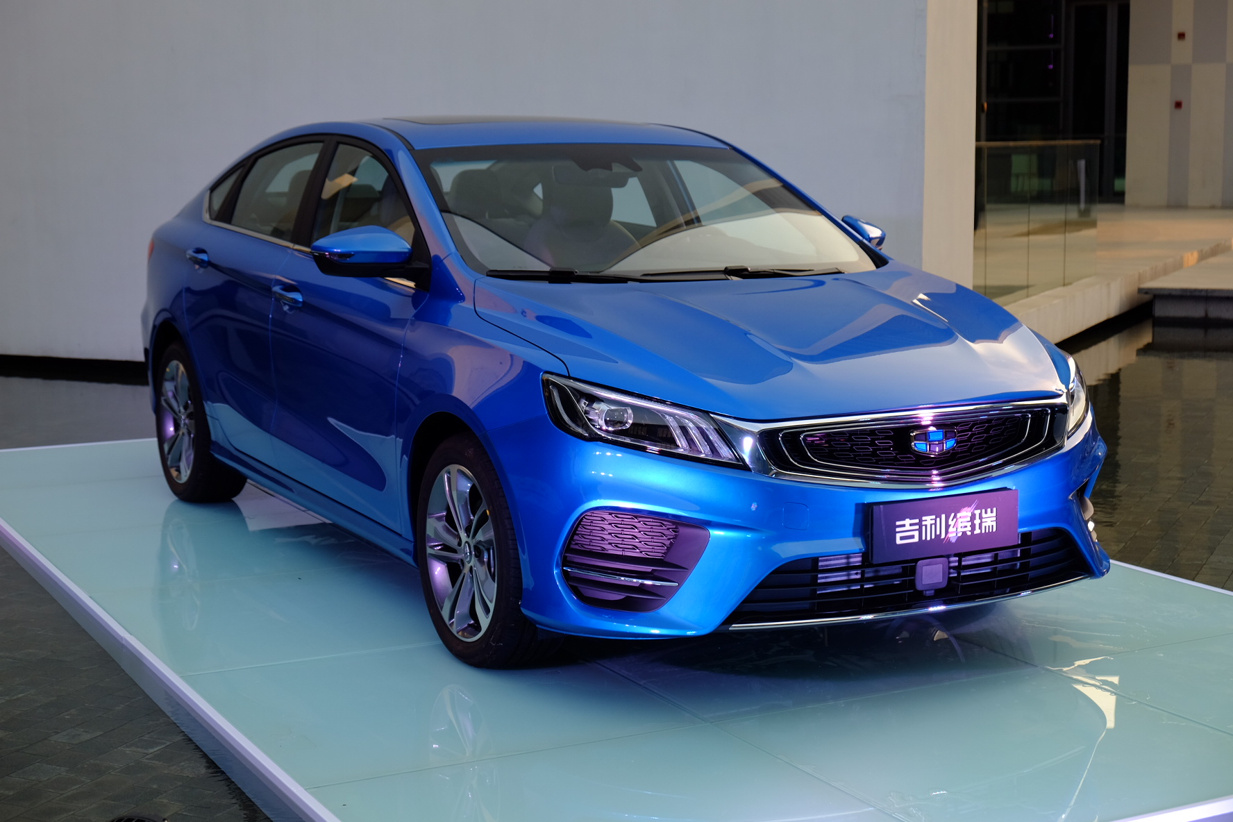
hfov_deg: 35.6
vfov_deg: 24.2
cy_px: 411
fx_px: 1918
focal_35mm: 56
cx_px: 616
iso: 200
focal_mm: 37.4
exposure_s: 1/180
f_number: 4.5
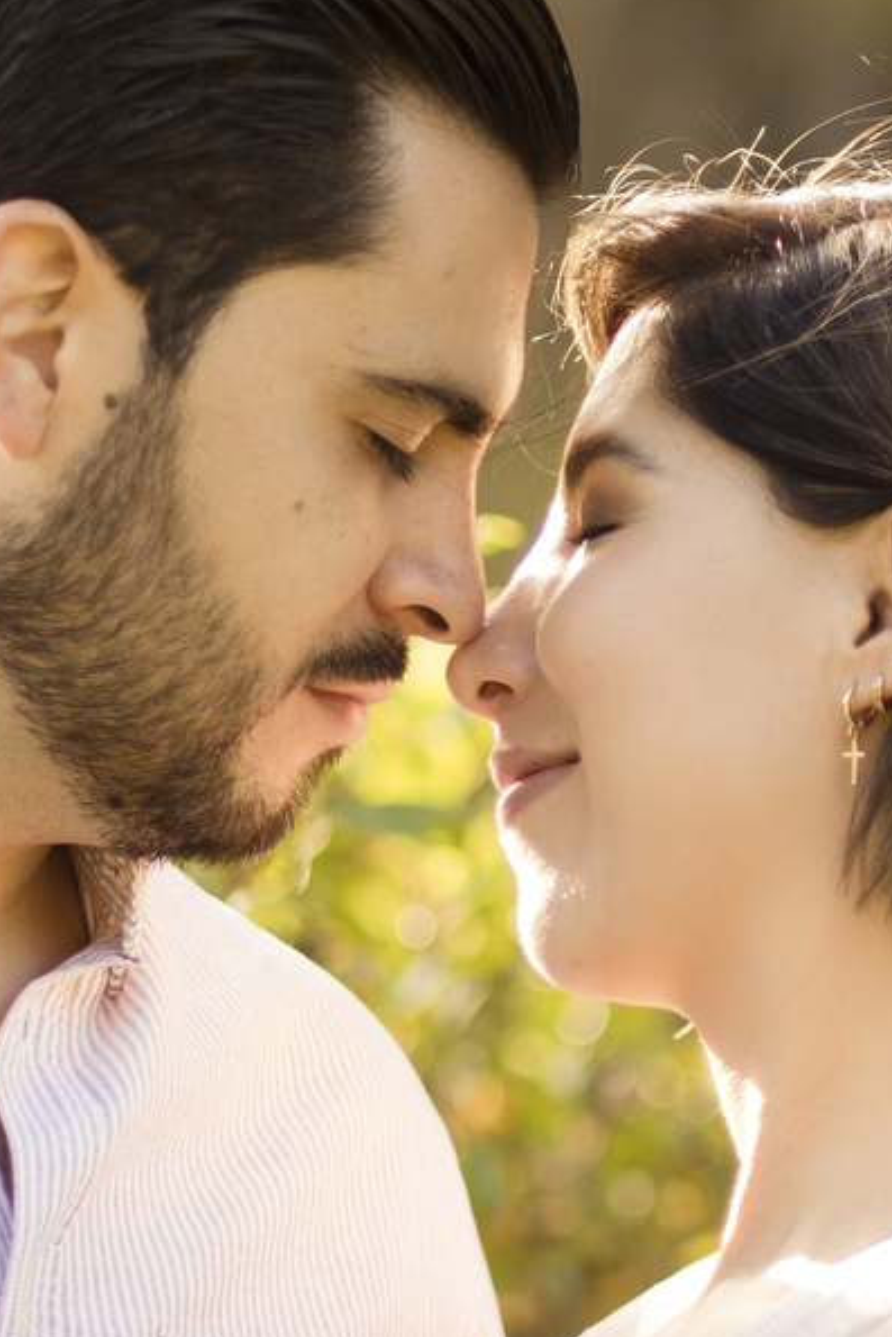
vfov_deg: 8.1
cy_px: 640
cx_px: 528
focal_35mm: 254
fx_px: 9434
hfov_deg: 5.4
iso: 250
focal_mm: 56
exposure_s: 1/800
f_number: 1.2
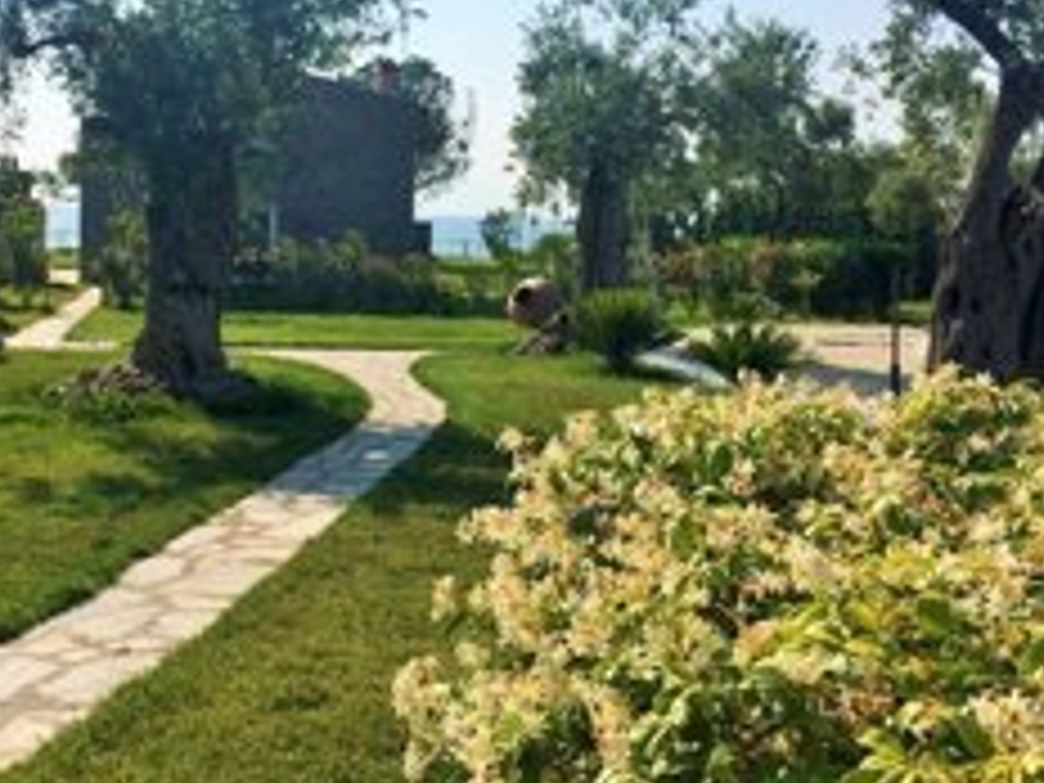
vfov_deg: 32.1
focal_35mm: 45
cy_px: 310
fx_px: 1357
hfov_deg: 42.0
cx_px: 450
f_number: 2.2
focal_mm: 4.15
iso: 32
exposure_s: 1/5128
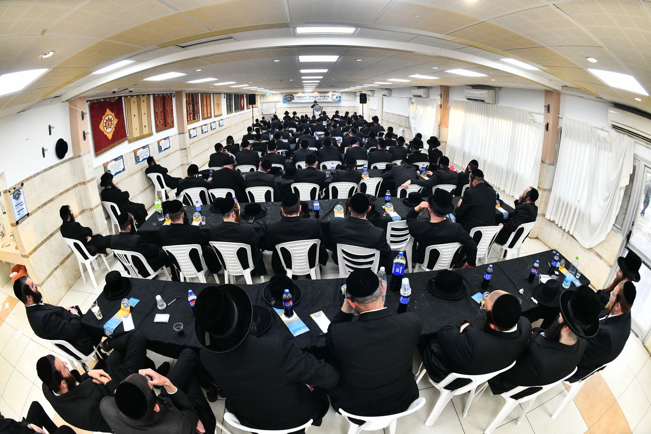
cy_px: 217
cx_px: 326
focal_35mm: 16
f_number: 5.6
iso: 1600
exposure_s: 1/125
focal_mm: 16
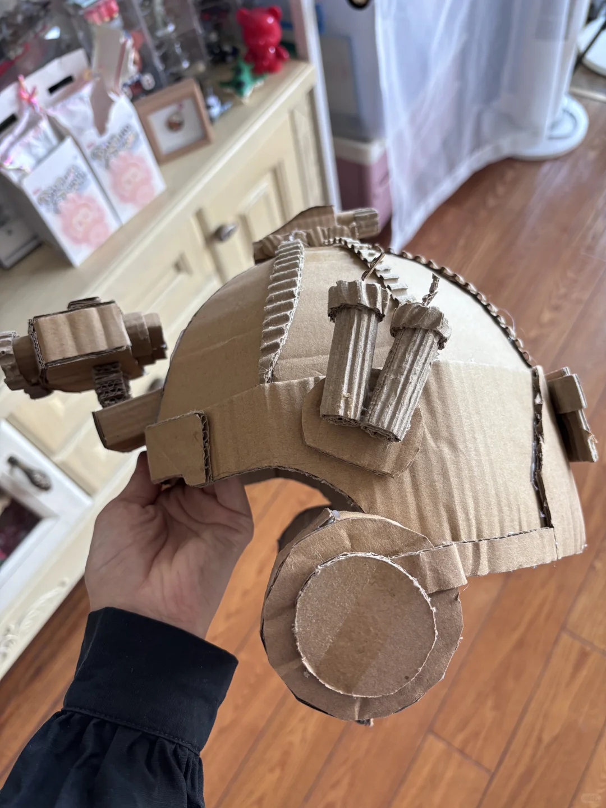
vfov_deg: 67.3
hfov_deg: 53.1
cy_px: 404
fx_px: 607
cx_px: 303
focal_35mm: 26
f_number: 1.6
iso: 160
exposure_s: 1/60
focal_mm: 5.96
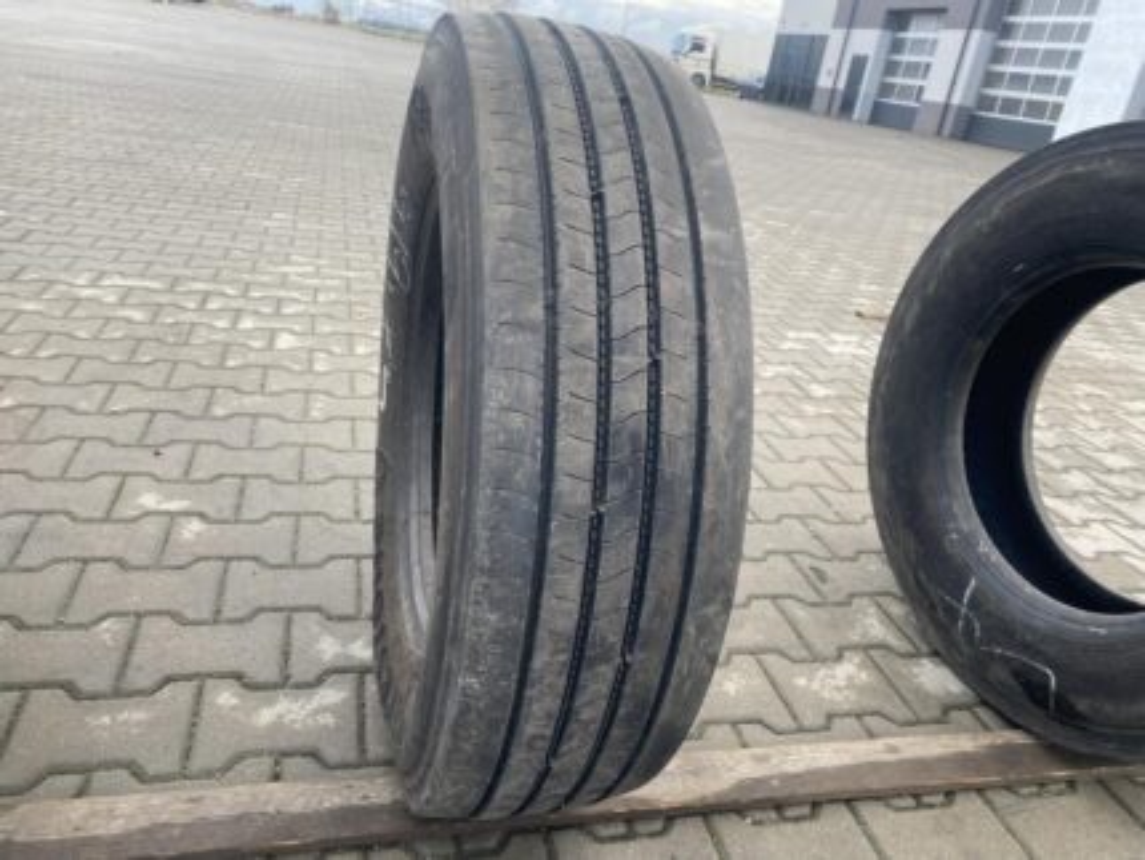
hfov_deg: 67.3
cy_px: 430
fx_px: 860
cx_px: 572
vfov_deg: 53.1
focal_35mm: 26
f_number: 1.8
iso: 32
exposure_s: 1/204
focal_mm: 4.25
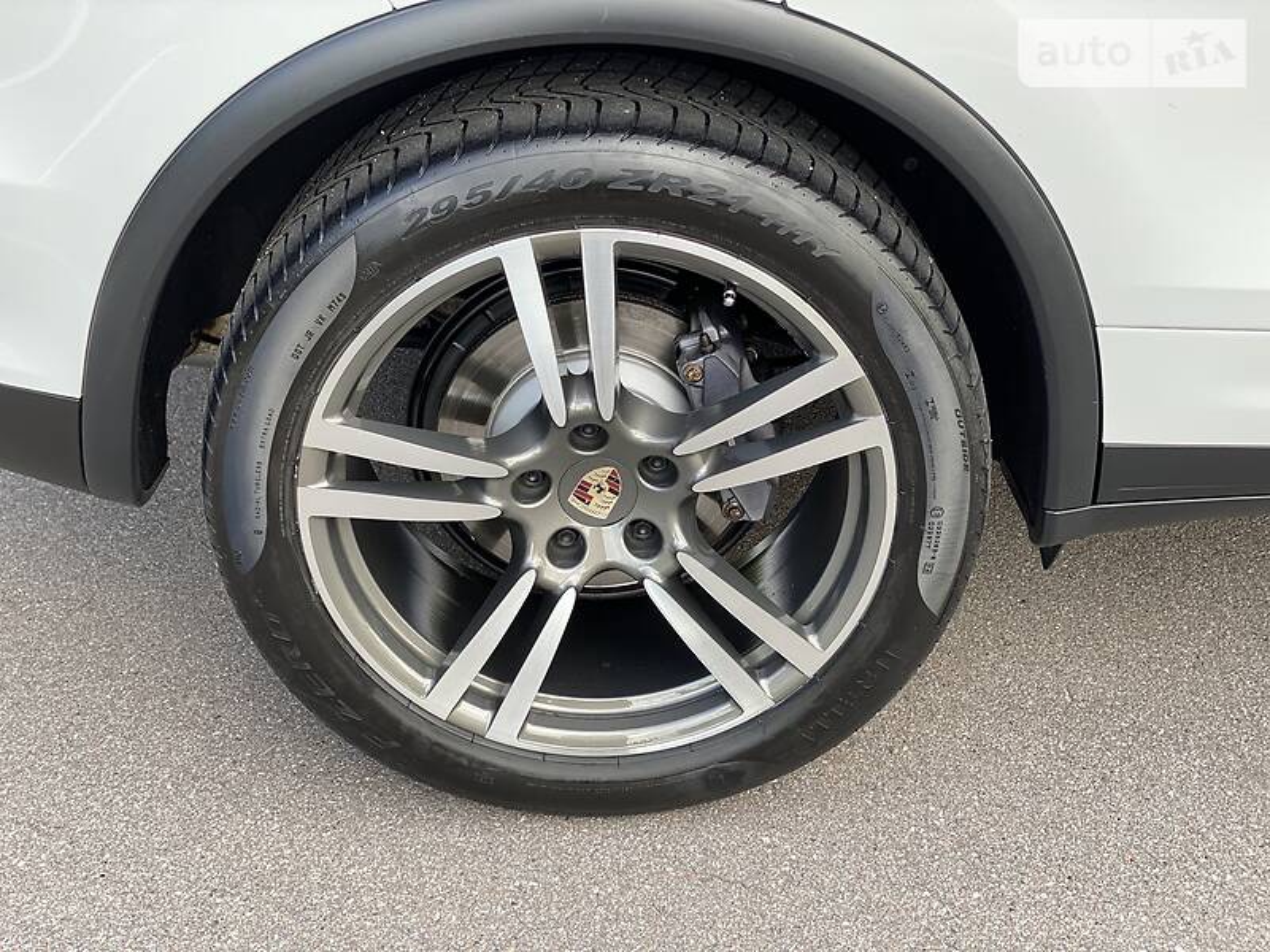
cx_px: 635
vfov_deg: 28.0
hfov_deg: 36.8
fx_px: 1908
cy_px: 476
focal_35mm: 52
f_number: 2
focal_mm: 6
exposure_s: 1/122
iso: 40
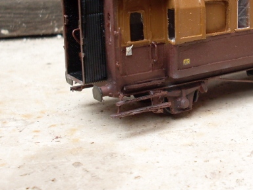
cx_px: 194
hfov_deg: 25.3
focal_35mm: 76
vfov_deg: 19.1
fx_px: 555
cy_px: 25
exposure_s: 1/125
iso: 80
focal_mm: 6.3
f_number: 2.8
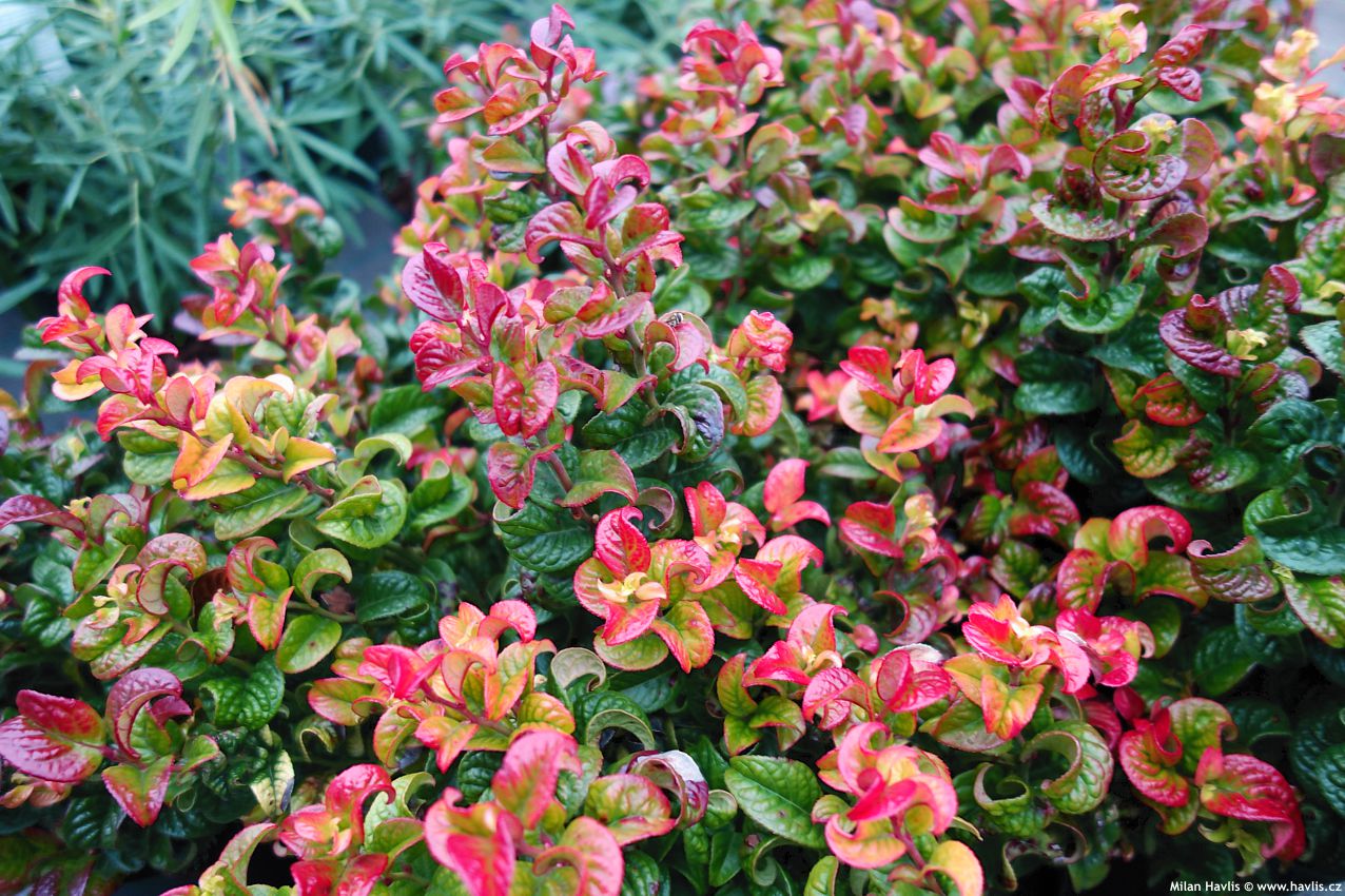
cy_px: 448
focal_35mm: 28
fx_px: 1046
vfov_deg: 46.4
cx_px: 672
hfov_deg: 65.5
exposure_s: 1/30
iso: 200
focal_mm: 10.4
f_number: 1.8
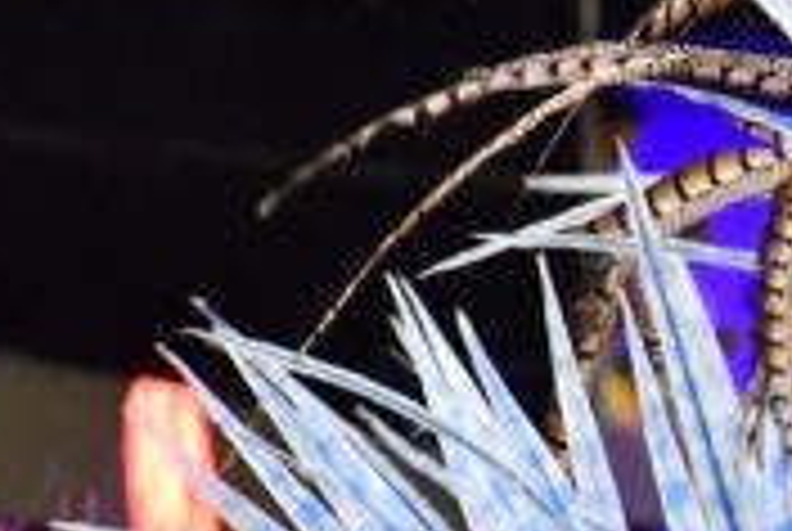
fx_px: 12958
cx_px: 1449
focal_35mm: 588
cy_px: 752
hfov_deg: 3.5
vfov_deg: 2.3
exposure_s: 1/160
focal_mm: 90
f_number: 5.3
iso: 5000
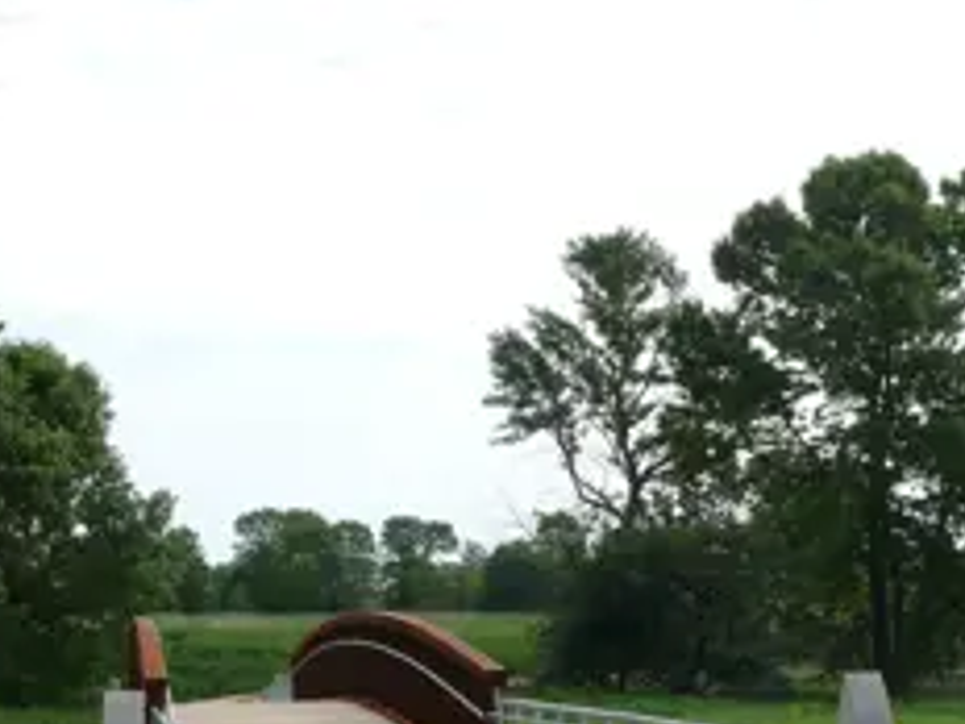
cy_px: 545
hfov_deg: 19.4
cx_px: 803
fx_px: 2788
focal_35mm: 100
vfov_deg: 14.7
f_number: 5.6
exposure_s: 1/400
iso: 100
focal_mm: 10.5
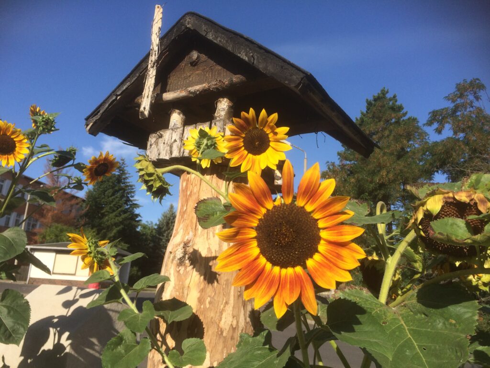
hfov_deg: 61.7
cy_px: 184
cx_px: 245
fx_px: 411
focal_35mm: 29
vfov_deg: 48.2
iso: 32
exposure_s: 1/1786
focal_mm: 4.15
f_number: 2.2
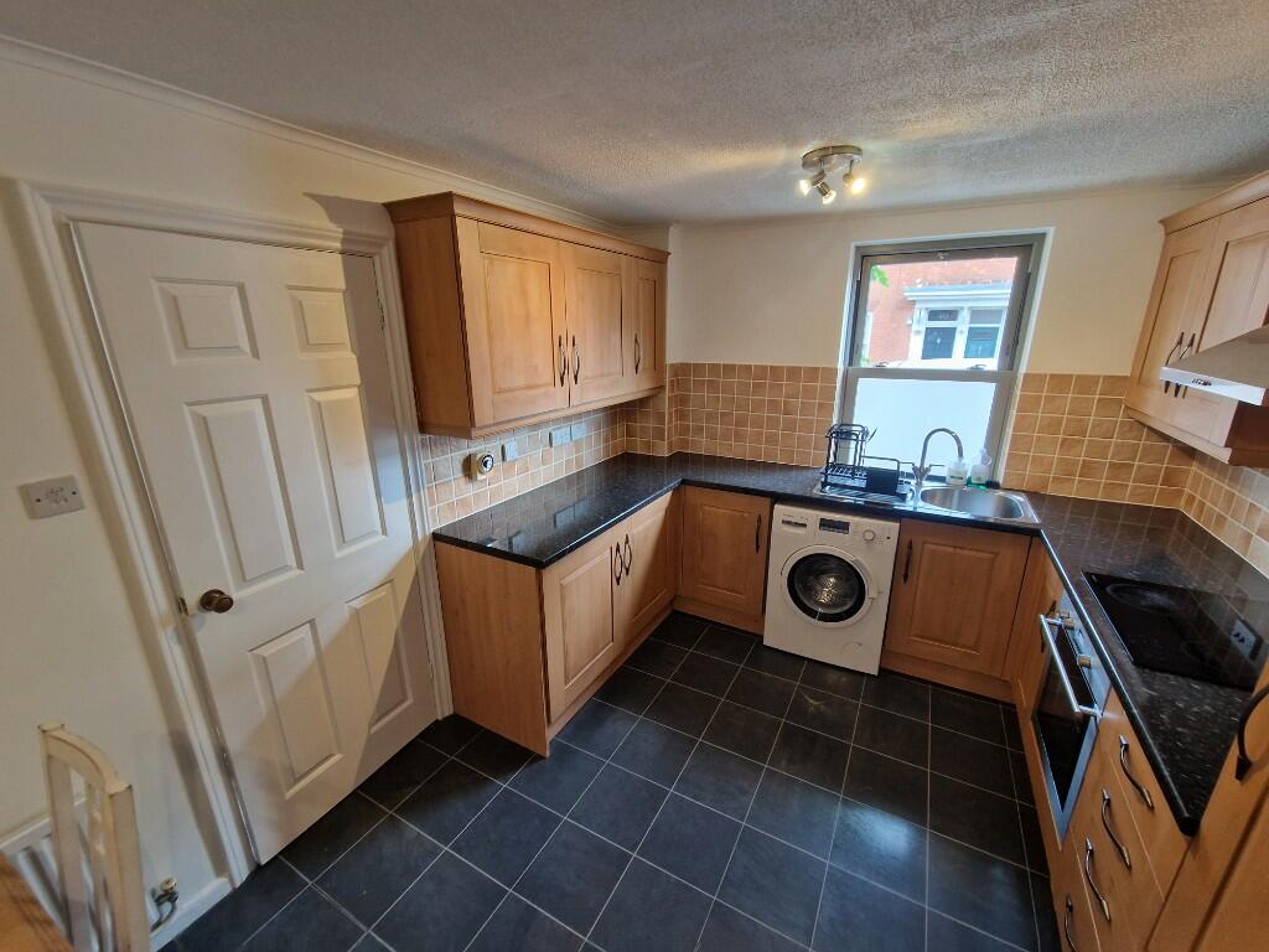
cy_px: 476
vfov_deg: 89.9
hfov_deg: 106.2
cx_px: 634
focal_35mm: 13
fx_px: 477
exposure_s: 1/50
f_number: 2.2
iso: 160
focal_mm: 2.2
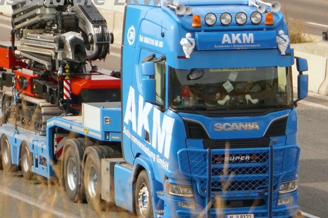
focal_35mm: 250
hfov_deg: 8.3
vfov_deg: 5.5
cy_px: 115
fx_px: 2273
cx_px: 130
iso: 800
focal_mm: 129.8
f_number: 6.3
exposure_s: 1/2500
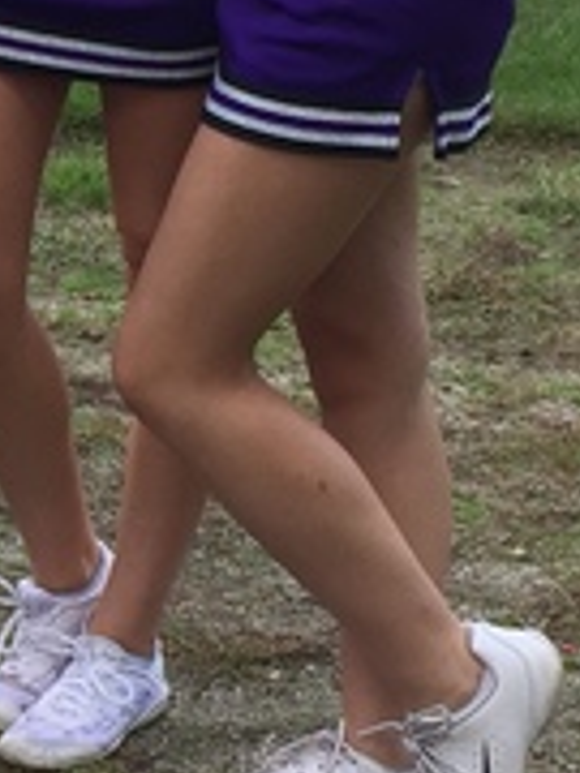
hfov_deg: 9.3
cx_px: -296
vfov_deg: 12.7
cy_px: 258
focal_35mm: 155
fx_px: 3463
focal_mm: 4.15
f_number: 2.2
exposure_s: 1/120
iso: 32
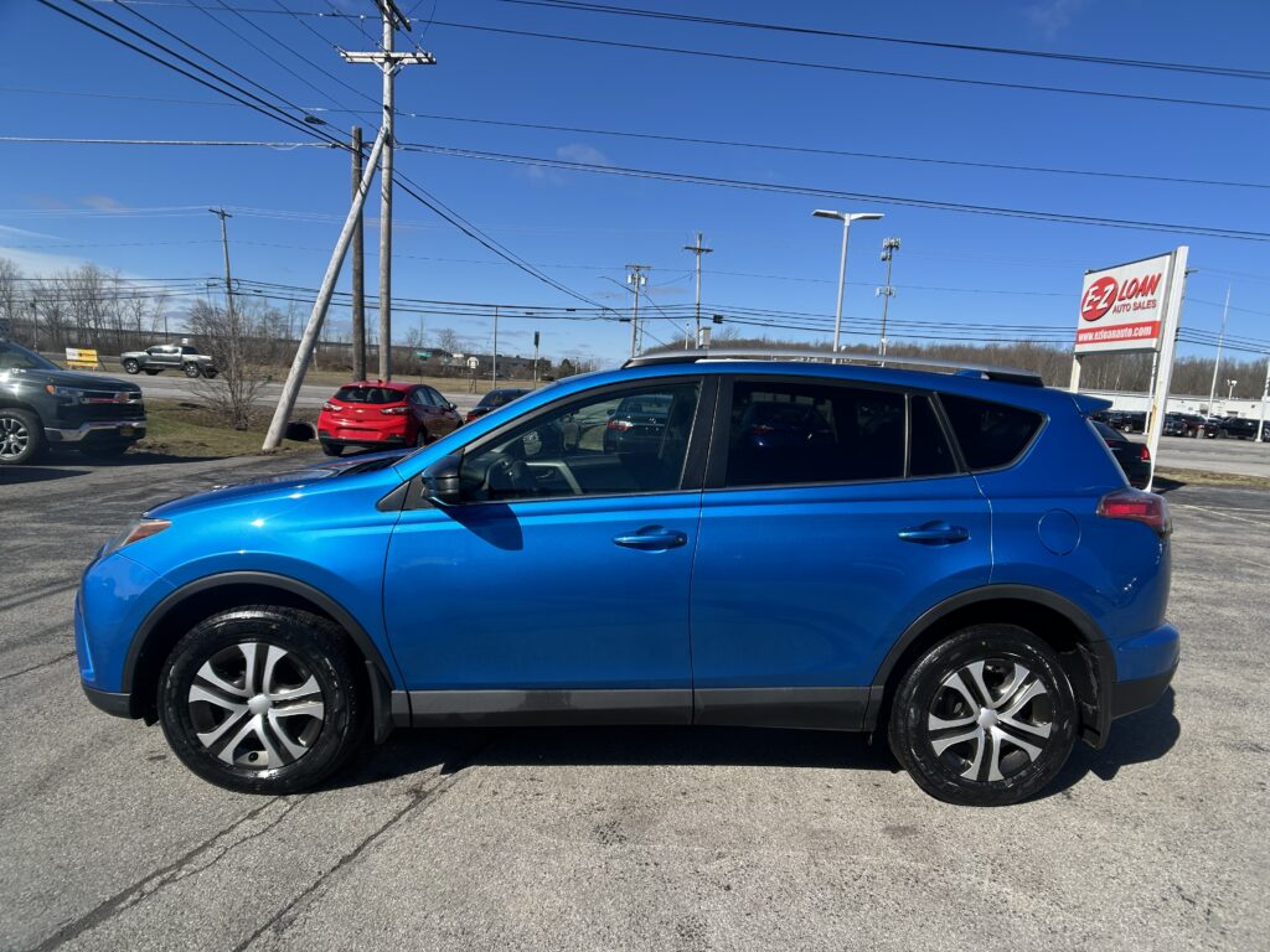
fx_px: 954
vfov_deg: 53.1
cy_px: 476
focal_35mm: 26
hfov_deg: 67.3
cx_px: 635
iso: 50
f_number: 1.5
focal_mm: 5.7
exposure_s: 1/3704
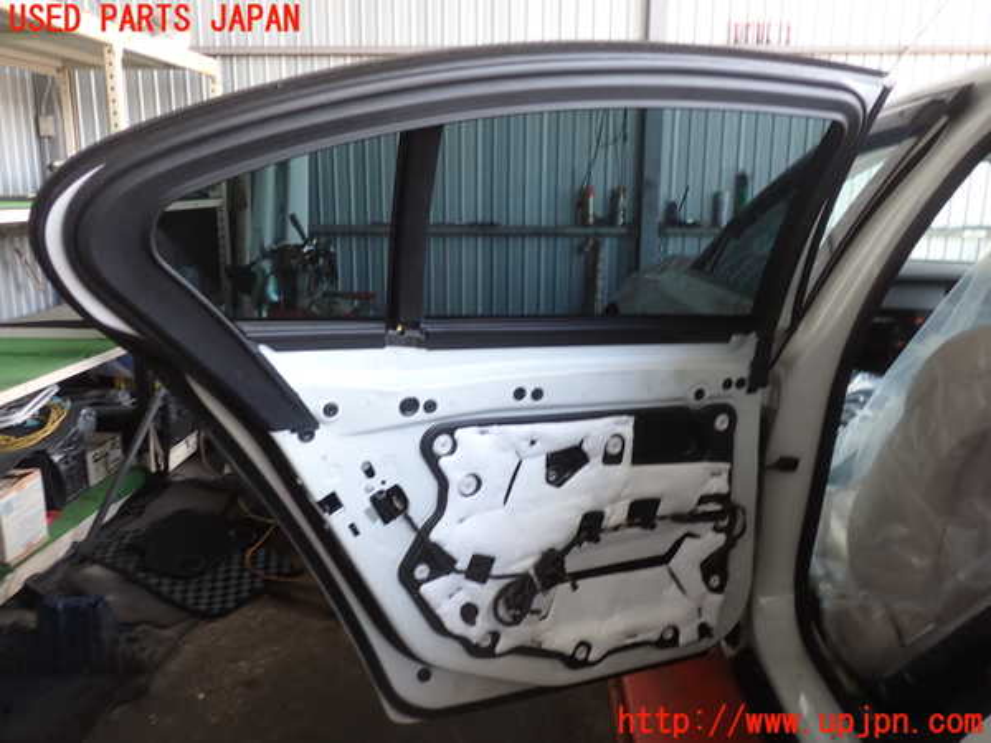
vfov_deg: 46.8
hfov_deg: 60.0
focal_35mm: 30
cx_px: 496
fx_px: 859
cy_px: 372
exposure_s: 1/60
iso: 125
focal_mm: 5.4
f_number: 2.3
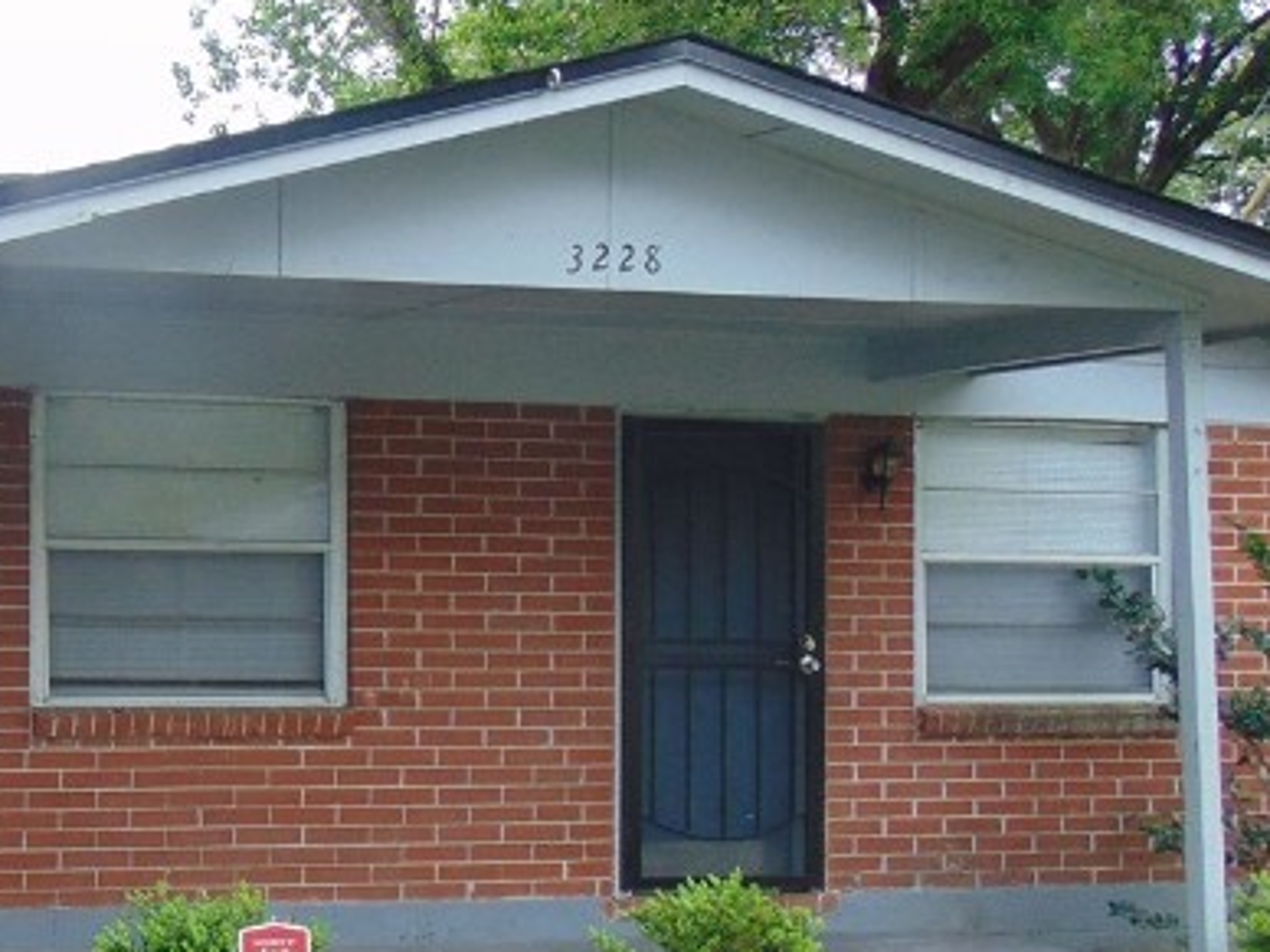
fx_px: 2421
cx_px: -75
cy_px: 648
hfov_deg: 27.3
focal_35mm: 66
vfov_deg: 22.1
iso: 80
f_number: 3
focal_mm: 4.5
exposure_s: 1/320
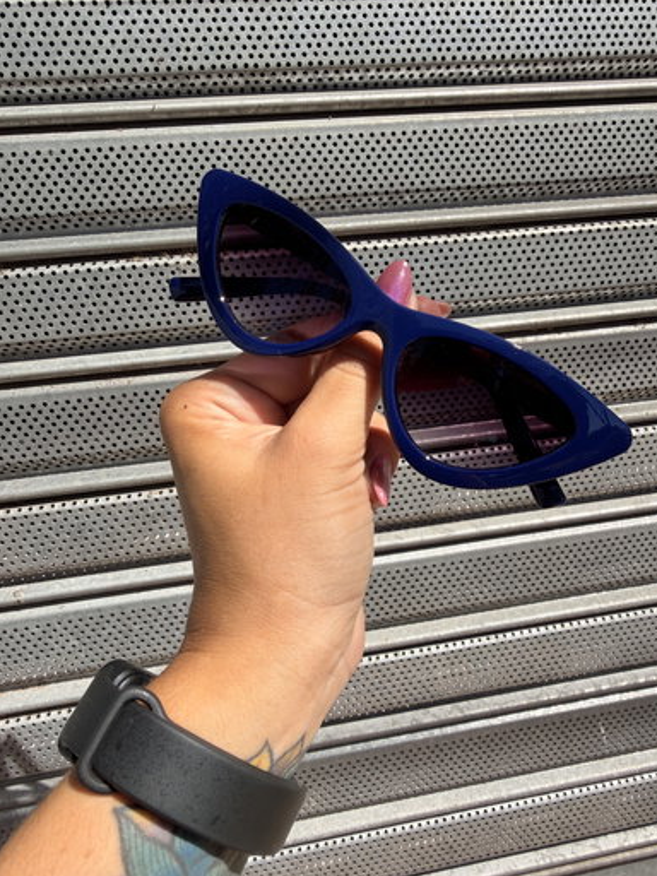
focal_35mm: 25
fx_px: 633
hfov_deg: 54.9
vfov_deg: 69.4
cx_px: 339
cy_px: 444
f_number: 2.2
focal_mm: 2.22
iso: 20
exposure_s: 1/908
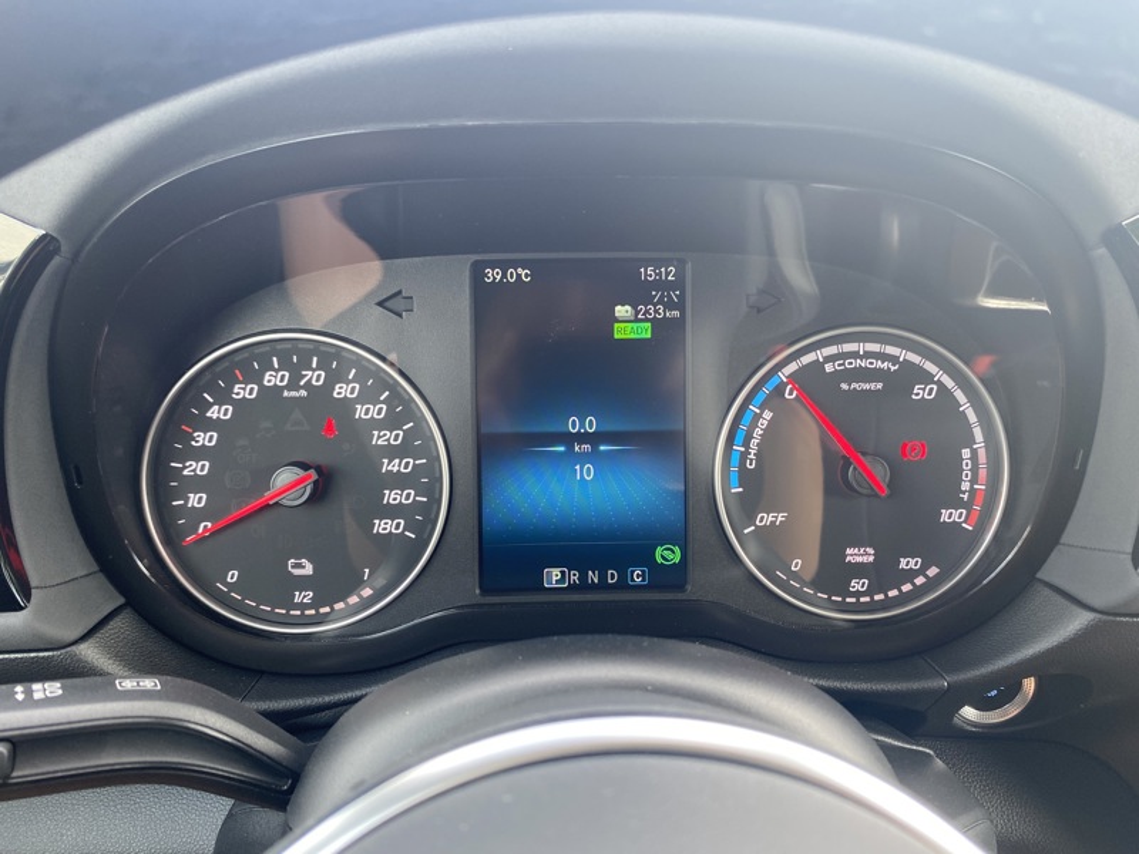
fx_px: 856
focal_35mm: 26
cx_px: 570
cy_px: 427
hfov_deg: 67.3
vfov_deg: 53.1
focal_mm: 4.25
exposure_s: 1/84
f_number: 1.8
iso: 100
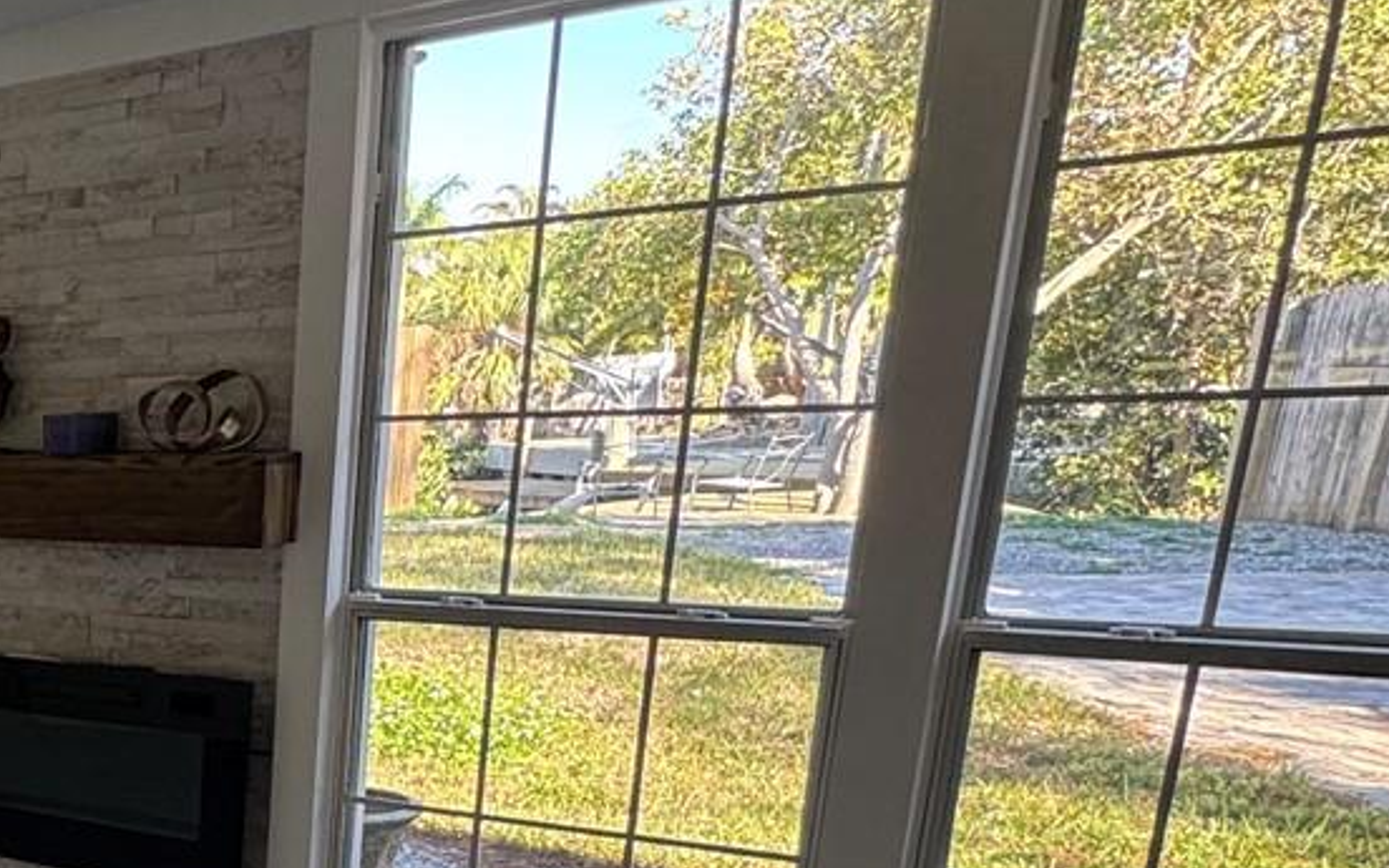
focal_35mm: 43
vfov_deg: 28.3
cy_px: 838
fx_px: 1628
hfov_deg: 34.2
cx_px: -382
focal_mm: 2.22
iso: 80
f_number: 2.2
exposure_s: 1/99
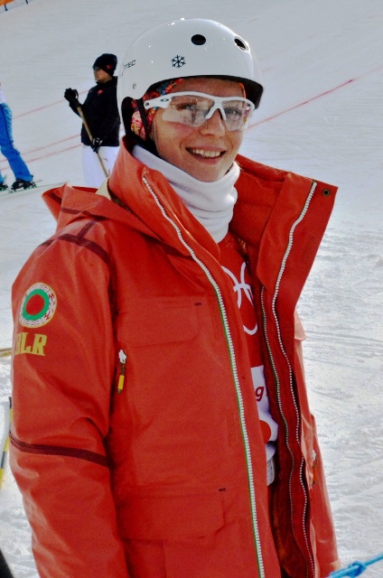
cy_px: 289
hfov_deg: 16.5
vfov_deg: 24.7
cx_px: 192
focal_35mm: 82
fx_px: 1322
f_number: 22
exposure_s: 1/3200
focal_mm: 55
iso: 6400
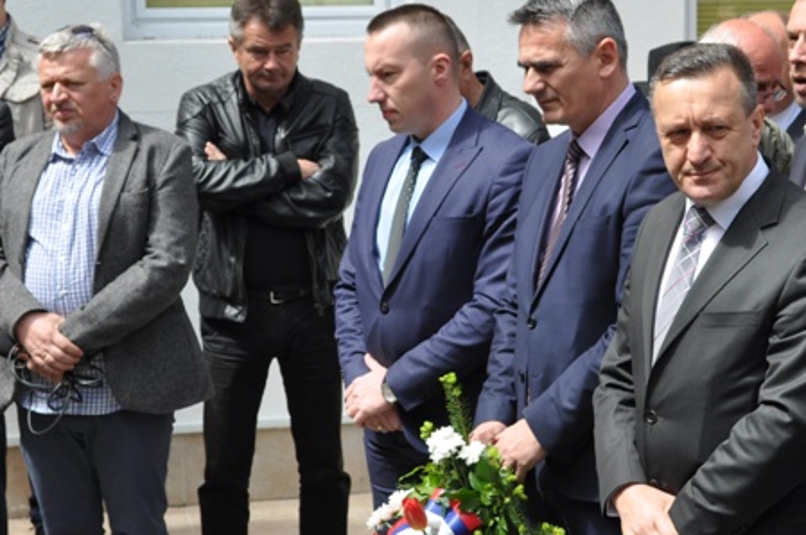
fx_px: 2102
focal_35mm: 94
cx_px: 488
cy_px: 338
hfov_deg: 21.7
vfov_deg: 14.5
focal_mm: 44
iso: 200
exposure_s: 1/200
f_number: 7.1
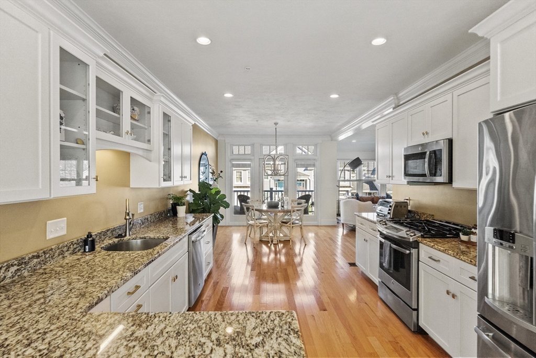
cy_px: 179
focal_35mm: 17
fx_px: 259
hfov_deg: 91.9
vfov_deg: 69.3
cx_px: 268
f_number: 5.6
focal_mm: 17.4
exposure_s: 1/200
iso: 1600
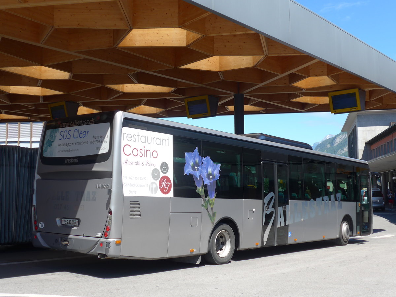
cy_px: 148
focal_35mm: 44
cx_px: 198
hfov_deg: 42.9
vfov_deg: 32.9
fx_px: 503
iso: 80
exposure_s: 1/800
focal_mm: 9
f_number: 2.8
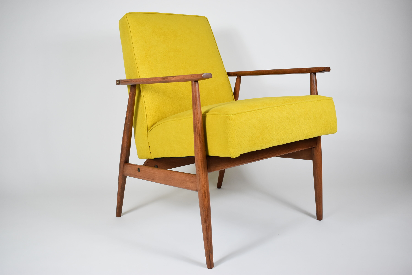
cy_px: 138
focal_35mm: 36
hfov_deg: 53.1
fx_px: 412
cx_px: 206
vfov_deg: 36.9
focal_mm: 24
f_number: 5
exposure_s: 1/125
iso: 800
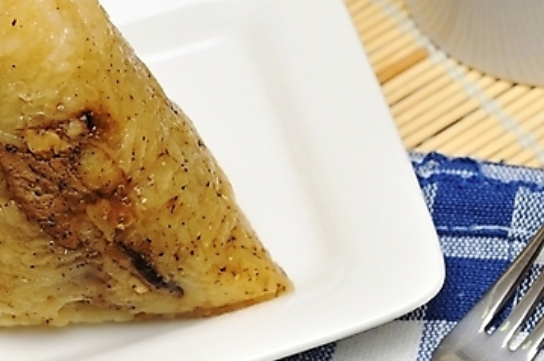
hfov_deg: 13.6
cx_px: 247
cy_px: 180
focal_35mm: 151
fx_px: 2278
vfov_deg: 9.1
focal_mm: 60
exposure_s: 1/60
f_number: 9
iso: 200
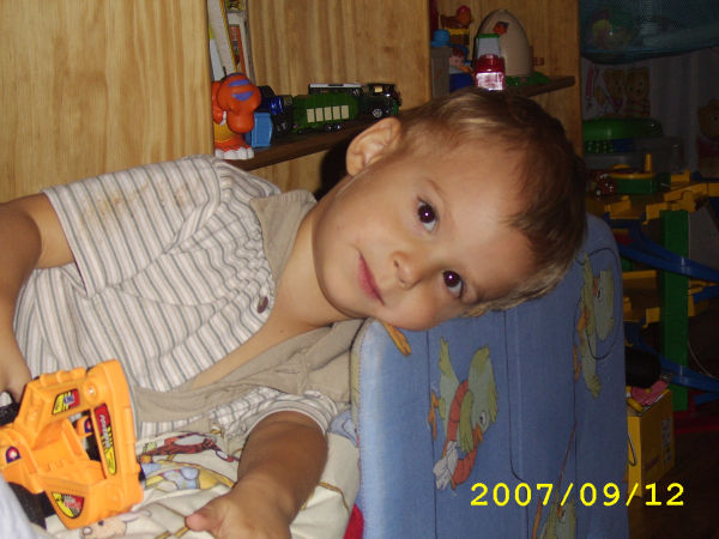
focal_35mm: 79
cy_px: 270
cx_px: 360
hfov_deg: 24.7
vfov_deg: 18.7
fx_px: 1641
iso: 200
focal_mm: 20.6
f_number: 4.9
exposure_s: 1/60
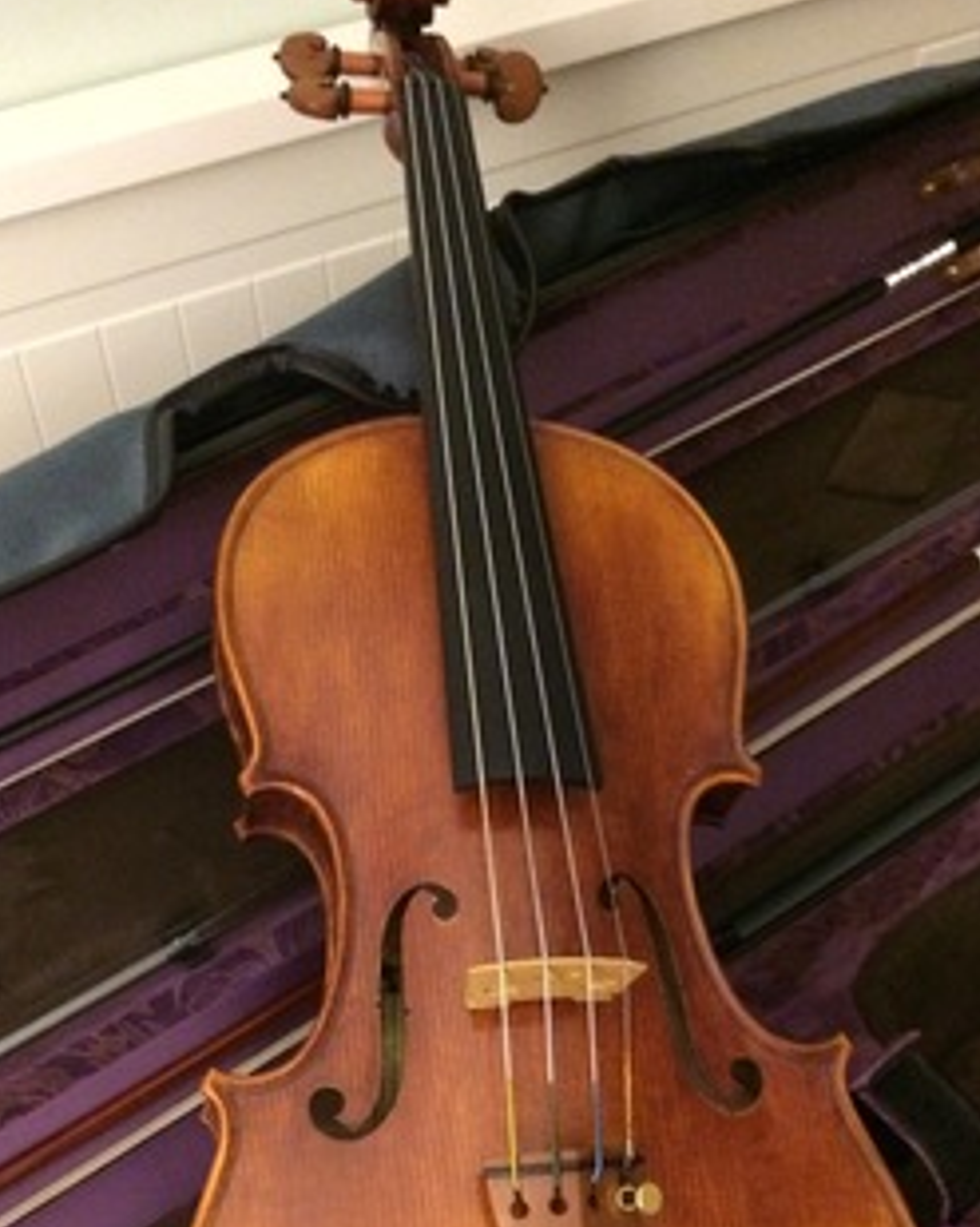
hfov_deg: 34.1
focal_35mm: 44
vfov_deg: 41.0
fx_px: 1596
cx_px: 492
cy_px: 889
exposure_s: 1/15
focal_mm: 4.15
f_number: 2.2
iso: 640
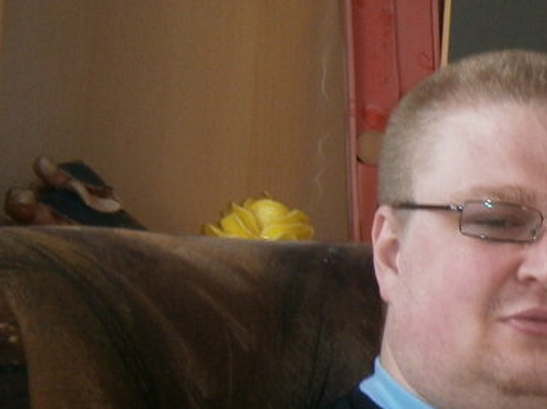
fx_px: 2415
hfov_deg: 12.2
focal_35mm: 153
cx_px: 845
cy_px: 311
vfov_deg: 9.7
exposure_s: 1/40
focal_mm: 8.3
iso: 125
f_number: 3.4
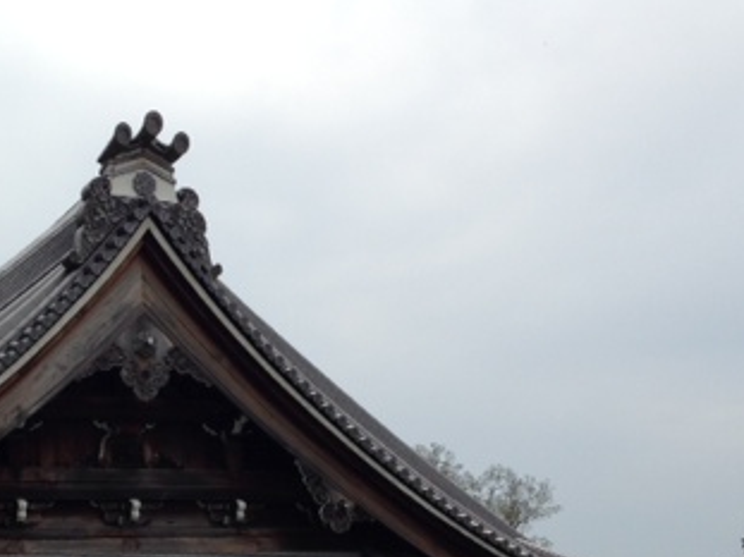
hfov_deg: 28.3
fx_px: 1461
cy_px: 531
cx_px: 215
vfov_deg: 21.0
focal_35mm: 68
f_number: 2.4
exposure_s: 1/1938
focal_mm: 4.12
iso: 50
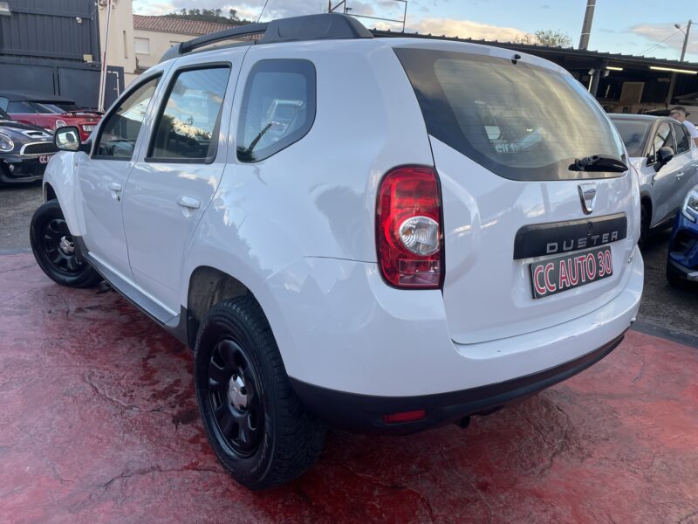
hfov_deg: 67.3
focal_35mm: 26
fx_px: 524
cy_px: 262
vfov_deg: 53.1
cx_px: 349
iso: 32
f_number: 1.6
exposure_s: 1/266
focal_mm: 4.2
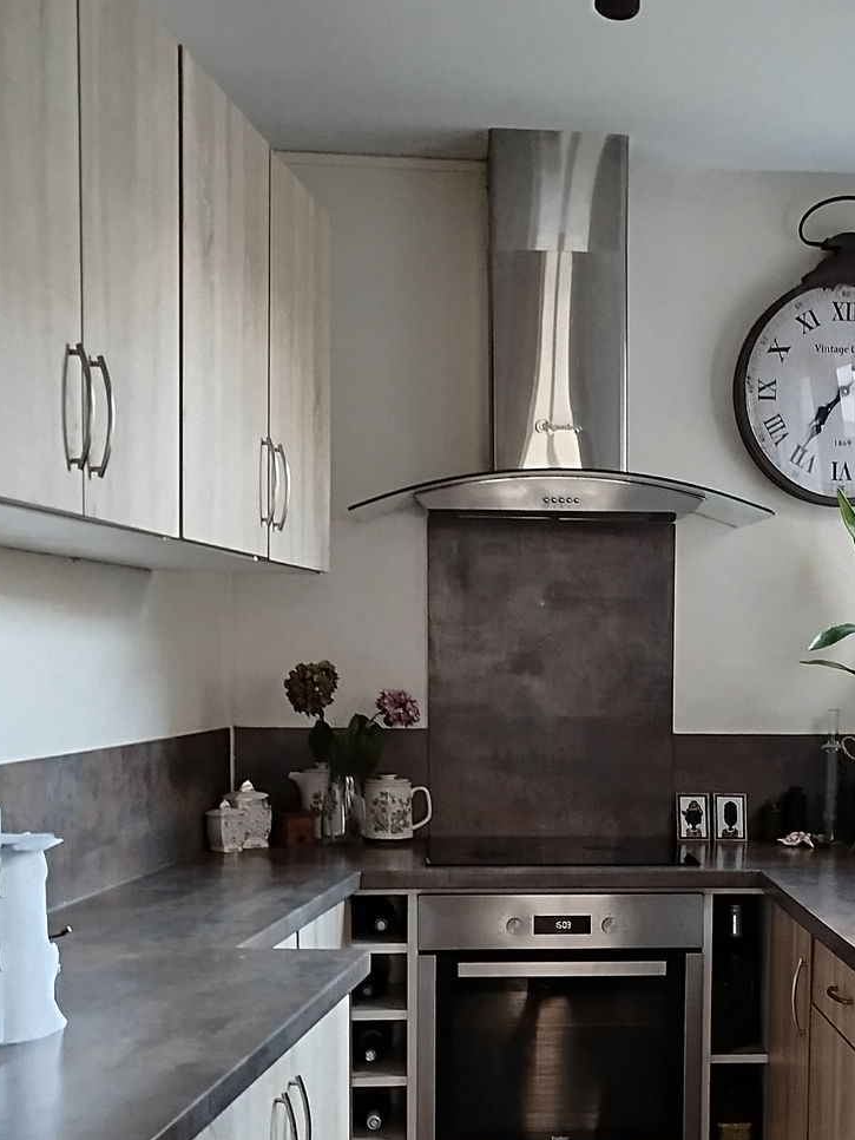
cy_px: 842
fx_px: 1745
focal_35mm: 53
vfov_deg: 35.4
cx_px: 667
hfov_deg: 27.1
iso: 400
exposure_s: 1/33
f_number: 1.7
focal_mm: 5.31
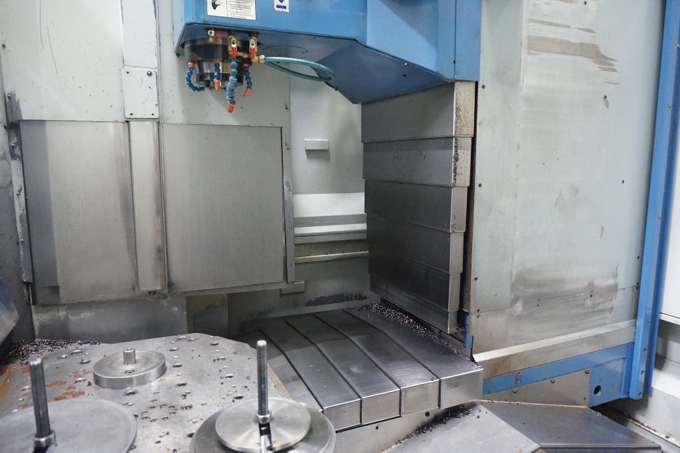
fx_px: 453
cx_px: 340
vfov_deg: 53.1
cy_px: 226
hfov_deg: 73.7
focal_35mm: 24
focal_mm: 16
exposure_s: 1/125
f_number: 3.5
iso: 3200
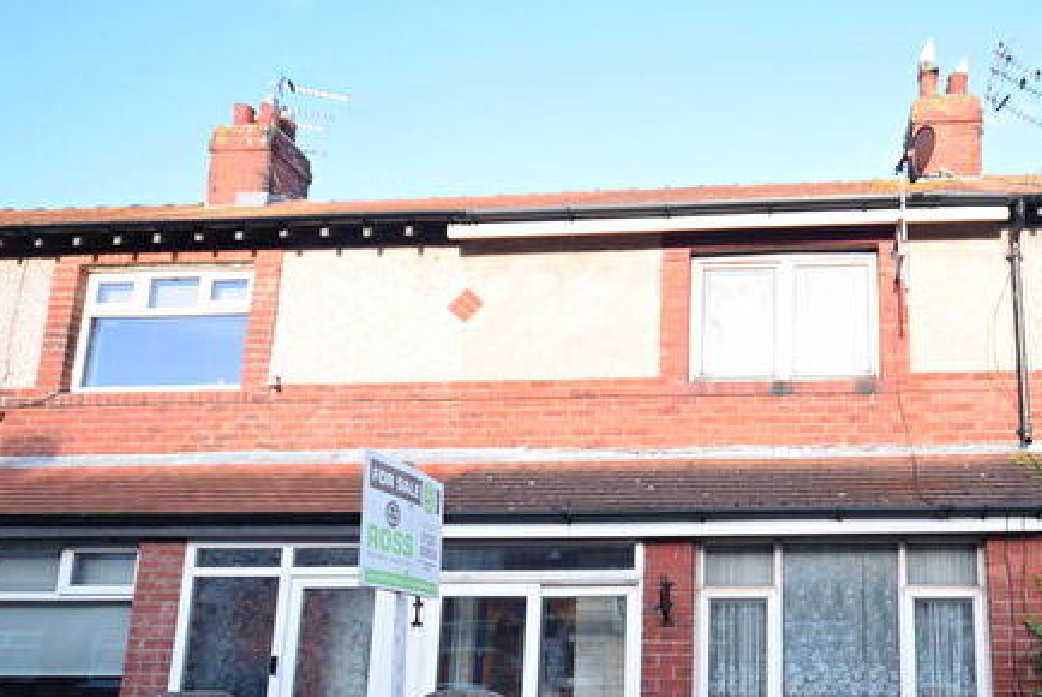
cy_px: 511
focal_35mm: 29
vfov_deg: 43.8
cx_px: 749
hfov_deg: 61.0
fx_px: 840
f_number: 8
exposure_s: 1/250
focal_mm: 12
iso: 400
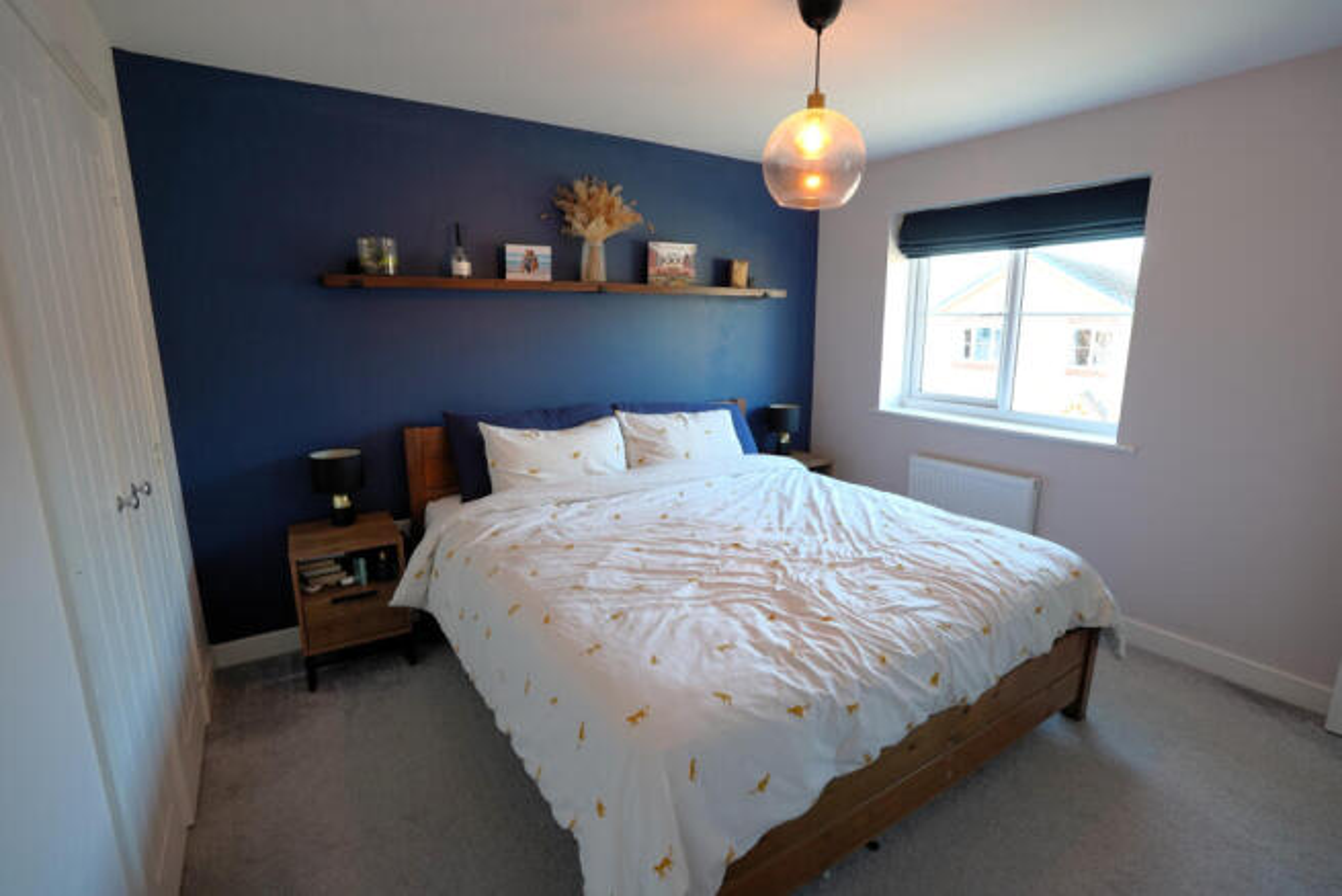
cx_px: 671
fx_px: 597
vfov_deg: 73.8
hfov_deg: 96.7
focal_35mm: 16
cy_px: 448
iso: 1000
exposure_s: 1/50
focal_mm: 16
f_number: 5.6
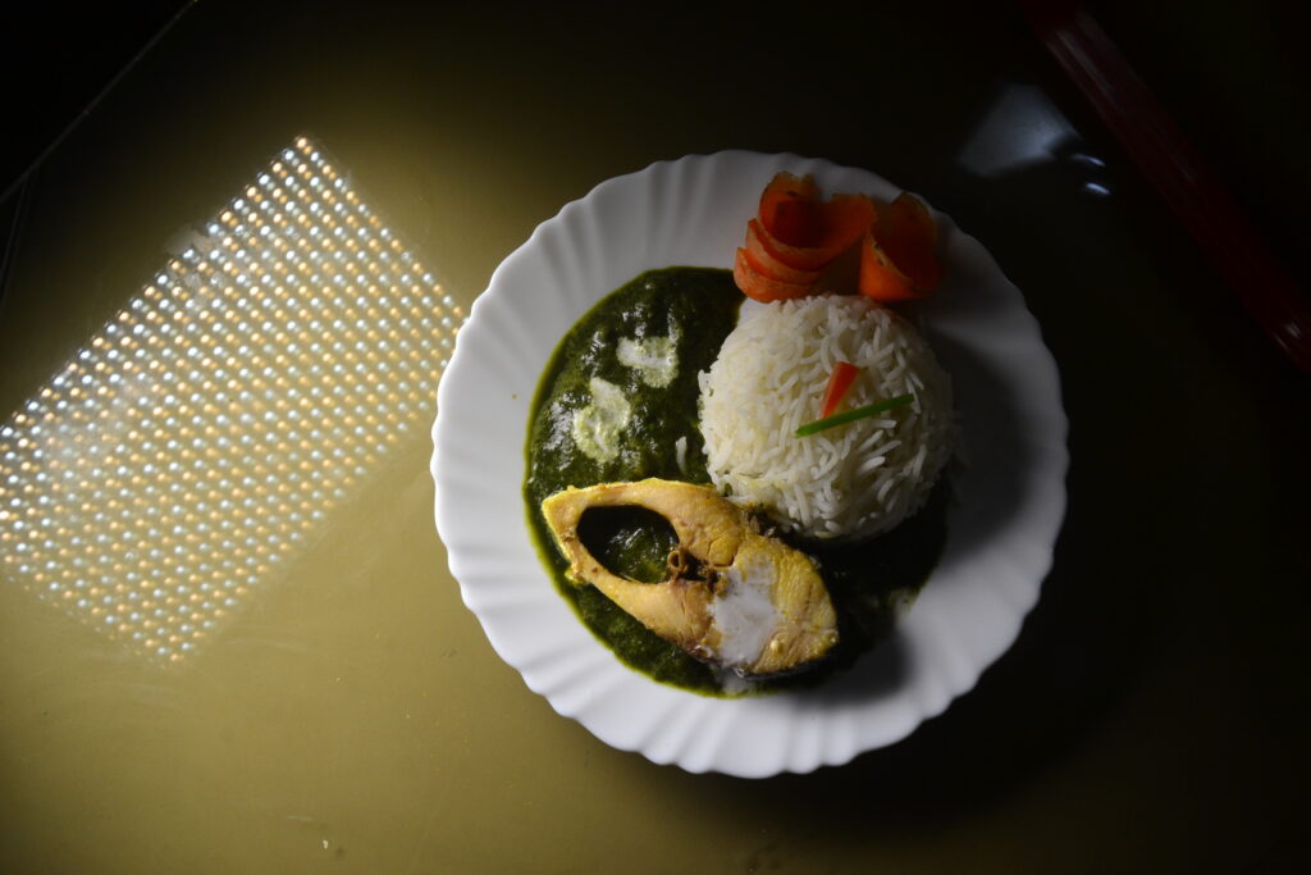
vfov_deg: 40.0
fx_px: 1202
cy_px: 438
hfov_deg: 57.2
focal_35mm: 33
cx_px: 656
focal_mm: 22
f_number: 9
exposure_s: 1/25
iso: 400
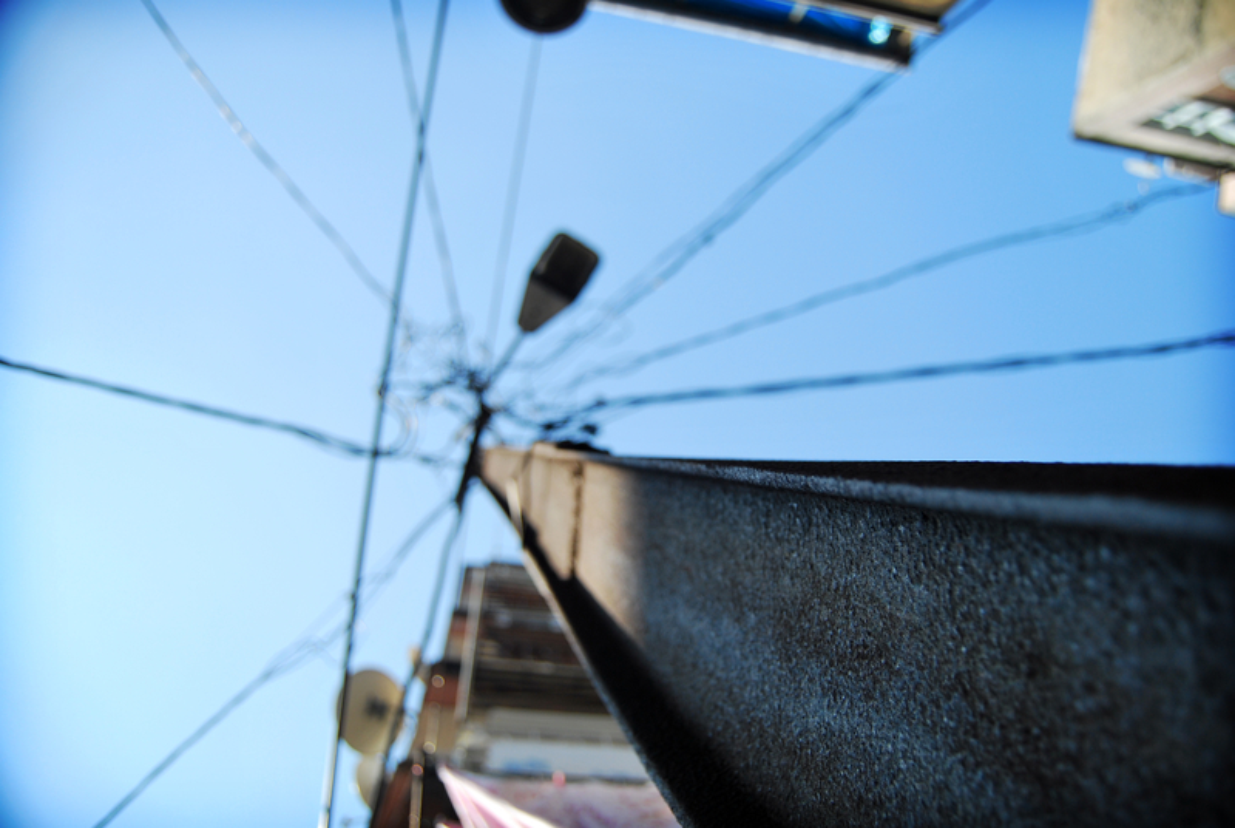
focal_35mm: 27
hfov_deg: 67.3
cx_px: 618
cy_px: 414
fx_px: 928
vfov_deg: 48.1
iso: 200
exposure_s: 1/500
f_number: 3.5
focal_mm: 18
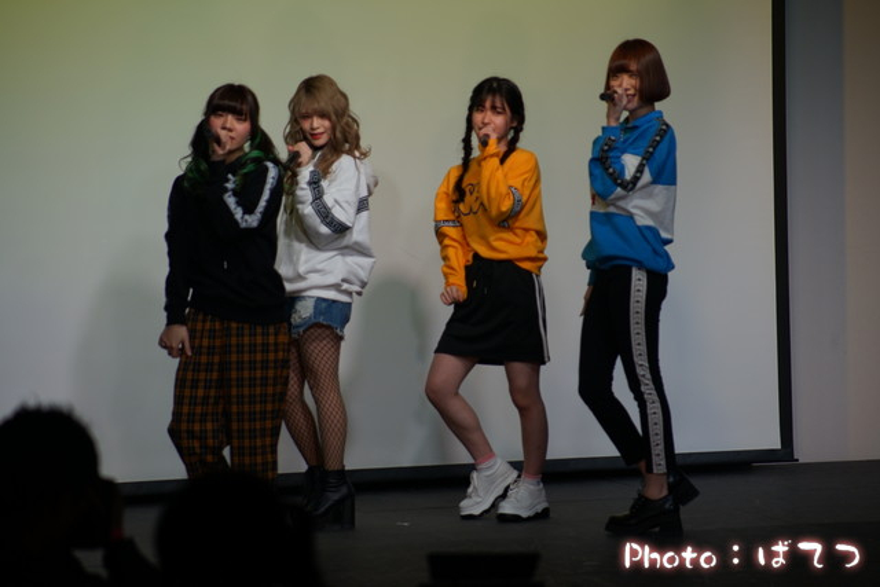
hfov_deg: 12.8
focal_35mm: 160
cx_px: 440
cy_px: 294
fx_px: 3912
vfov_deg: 8.6
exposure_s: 1/200
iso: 400
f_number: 5.6
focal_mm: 160
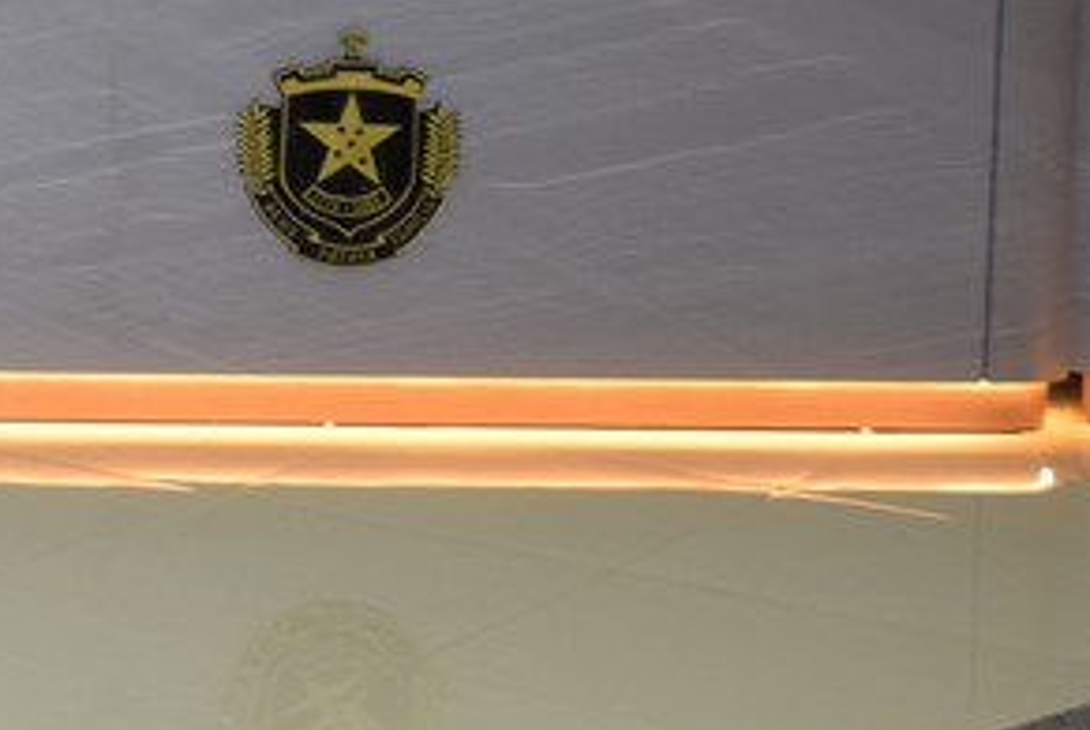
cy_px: -142
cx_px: -558
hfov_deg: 16.7
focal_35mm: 111
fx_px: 3366
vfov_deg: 12.1
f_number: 5.6
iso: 800
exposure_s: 1/125
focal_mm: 24
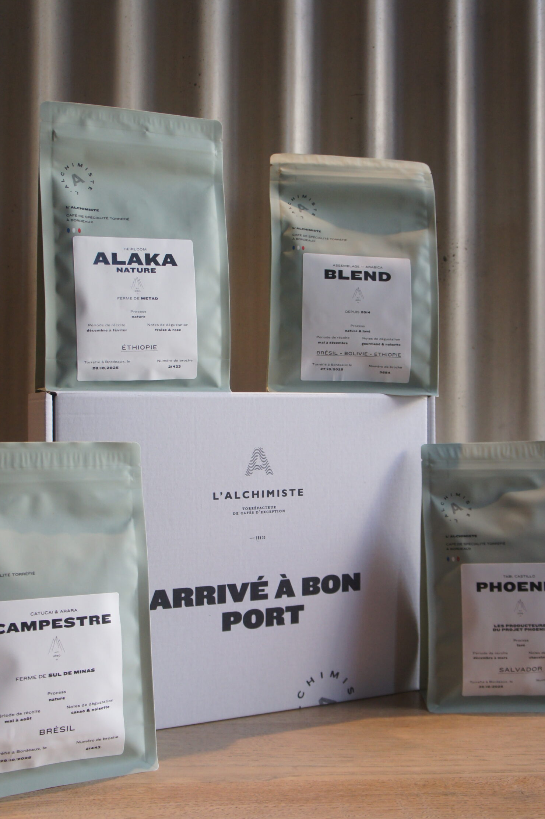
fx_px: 864
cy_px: 415
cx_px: 281
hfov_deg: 35.0
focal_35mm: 38
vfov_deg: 50.7
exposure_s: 1/40
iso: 640
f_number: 4
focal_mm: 22
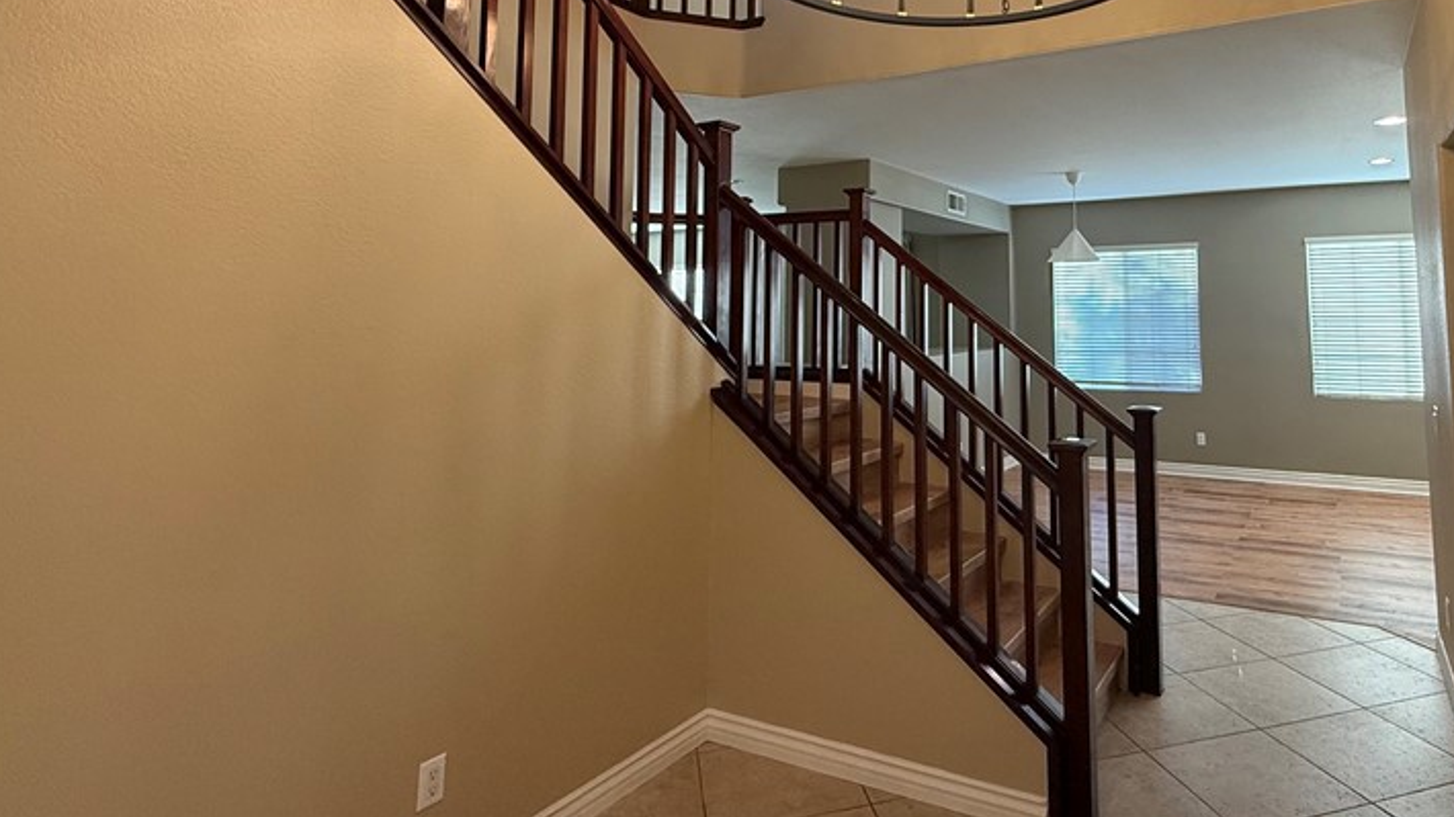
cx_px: 922
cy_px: 229
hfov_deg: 79.5
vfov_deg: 49.9
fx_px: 848
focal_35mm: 22
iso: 250
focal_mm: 2.22
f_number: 2.2
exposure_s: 1/120
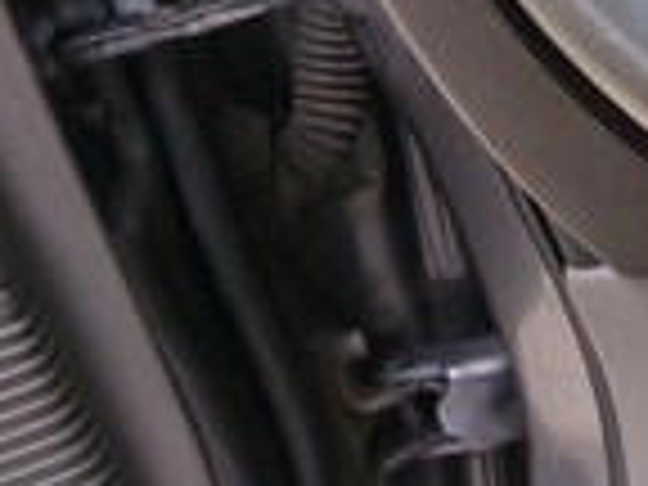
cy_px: -9
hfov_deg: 8.6
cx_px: 2286
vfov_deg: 9.0
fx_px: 3051
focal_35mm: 163
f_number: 1.7
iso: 40
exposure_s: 1/60
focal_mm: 6.3
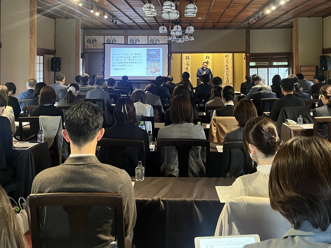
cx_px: 177
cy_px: 57
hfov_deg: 46.8
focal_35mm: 40
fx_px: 382
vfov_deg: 35.1
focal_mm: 5.1
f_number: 1.6
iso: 500
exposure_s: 1/40
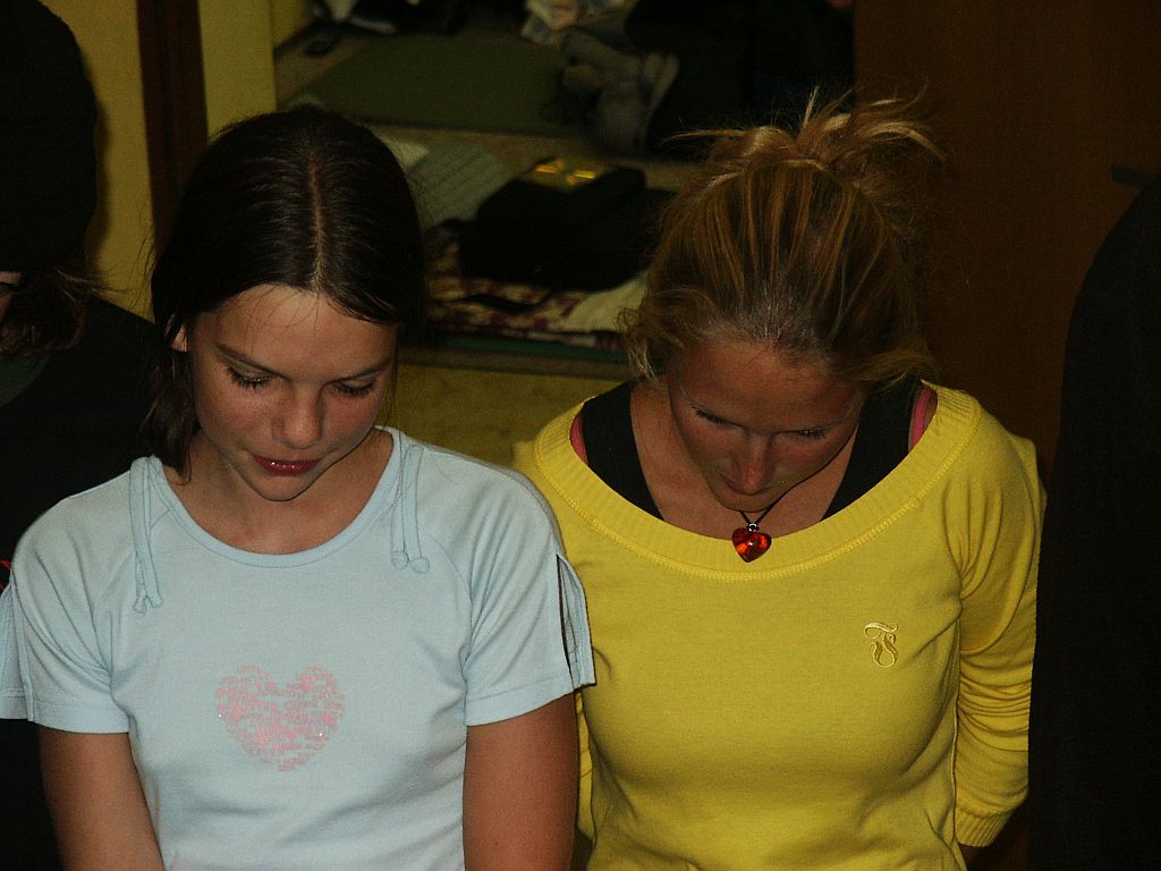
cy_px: 436
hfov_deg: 14.2
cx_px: 580
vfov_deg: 10.7
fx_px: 4662
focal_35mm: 139
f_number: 3.6
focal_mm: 28.23
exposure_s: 1/125
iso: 200
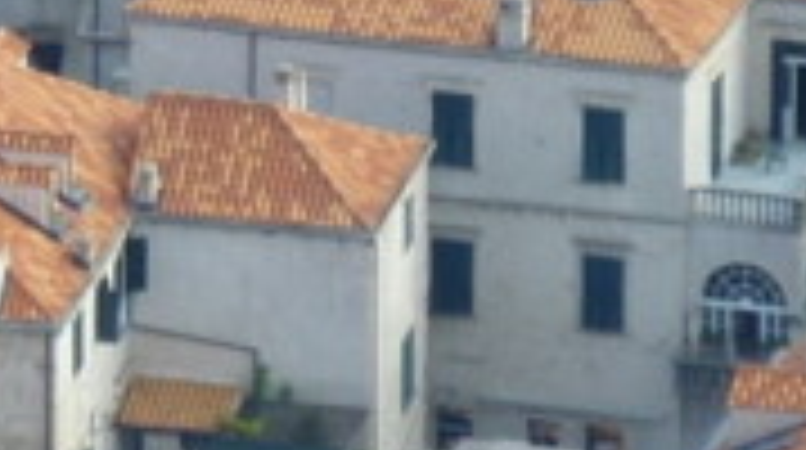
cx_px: -824
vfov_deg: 0.6
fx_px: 40497
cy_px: -99
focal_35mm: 1898
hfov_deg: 1.1
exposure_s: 1/100
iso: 80
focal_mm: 43.3
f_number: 3.7
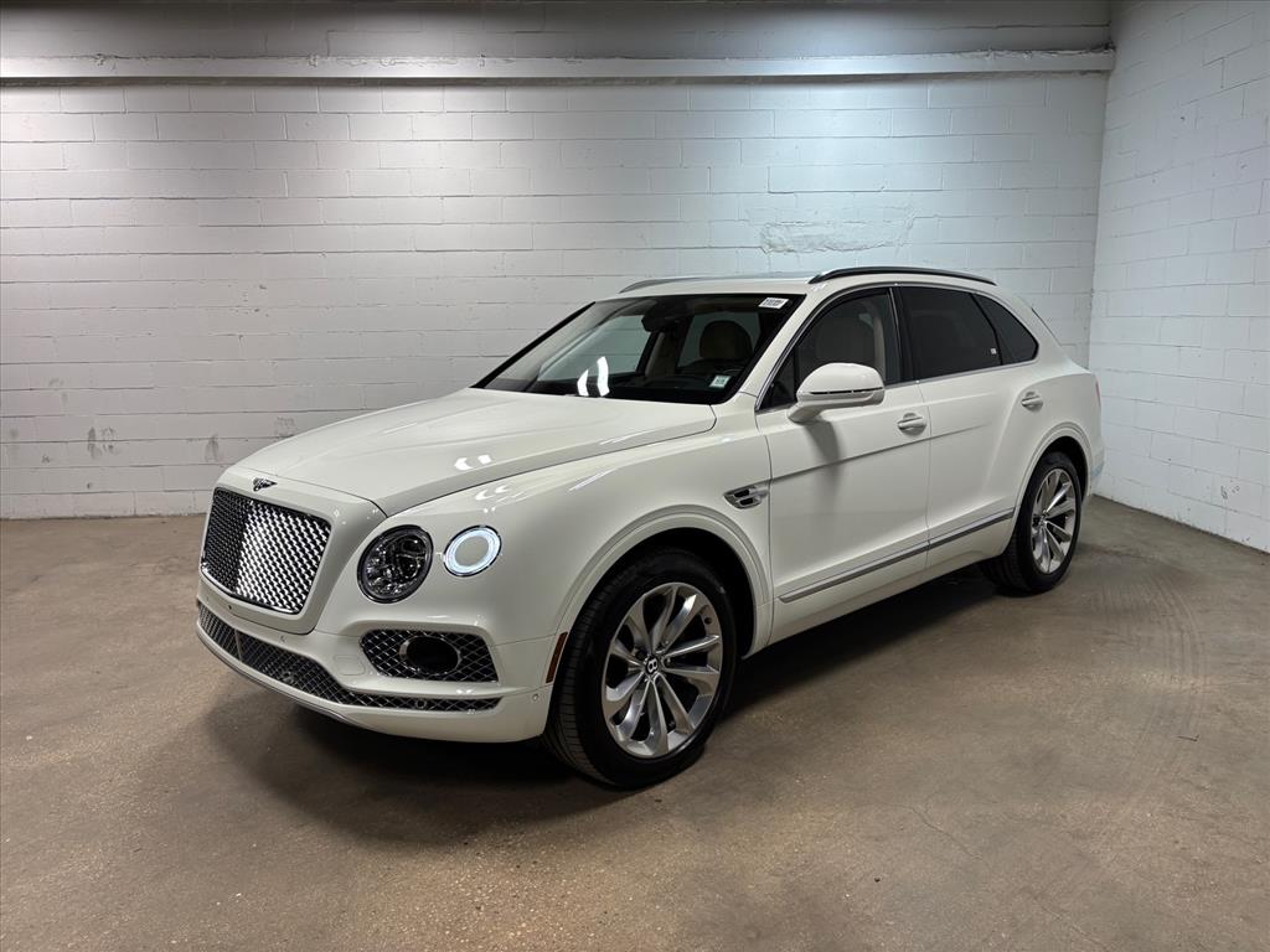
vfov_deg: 53.1
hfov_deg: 67.3
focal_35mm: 26
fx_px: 954
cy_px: 476
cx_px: 635
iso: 50
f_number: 1.6
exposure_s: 1/421
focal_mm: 5.96
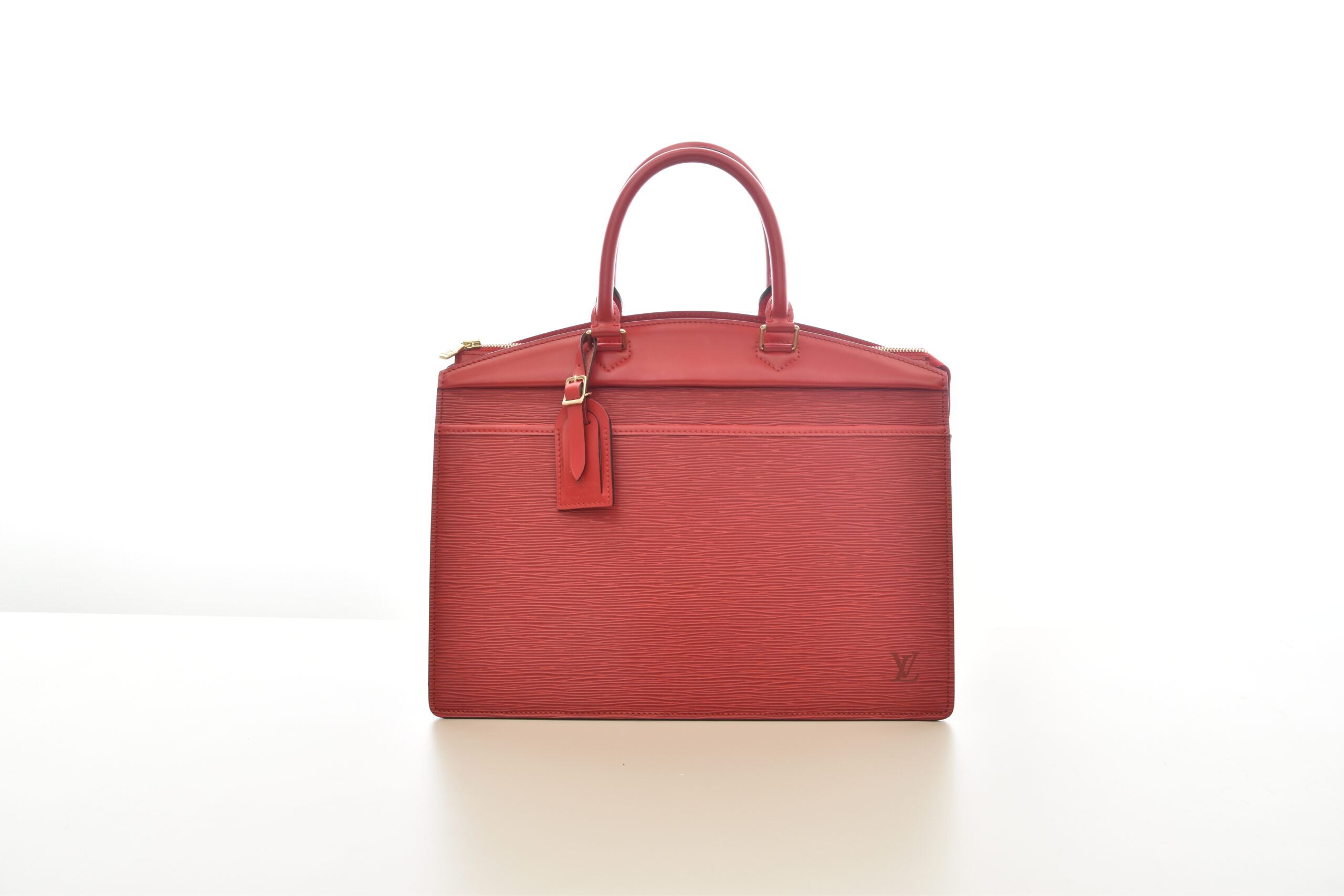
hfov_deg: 59.5
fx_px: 1176
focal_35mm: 32
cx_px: 672
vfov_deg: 41.7
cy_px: 448
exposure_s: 1/8
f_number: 8
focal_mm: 21
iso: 100
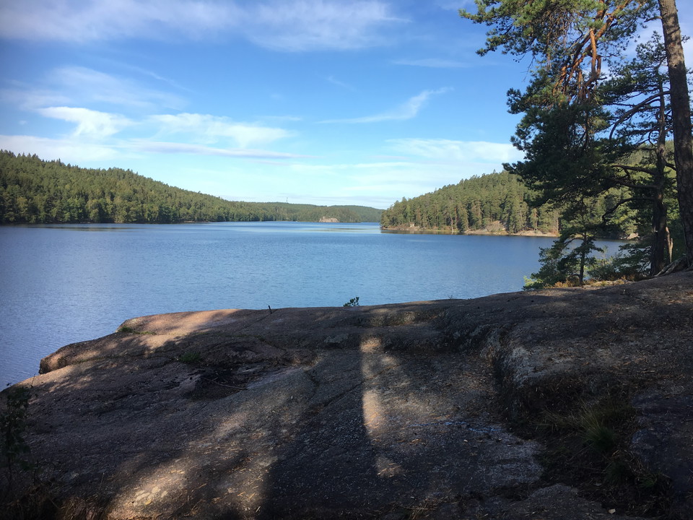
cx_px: 346
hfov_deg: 61.7
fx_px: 581
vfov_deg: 48.2
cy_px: 260
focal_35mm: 29
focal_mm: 4.15
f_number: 2.2
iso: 25
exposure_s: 1/712
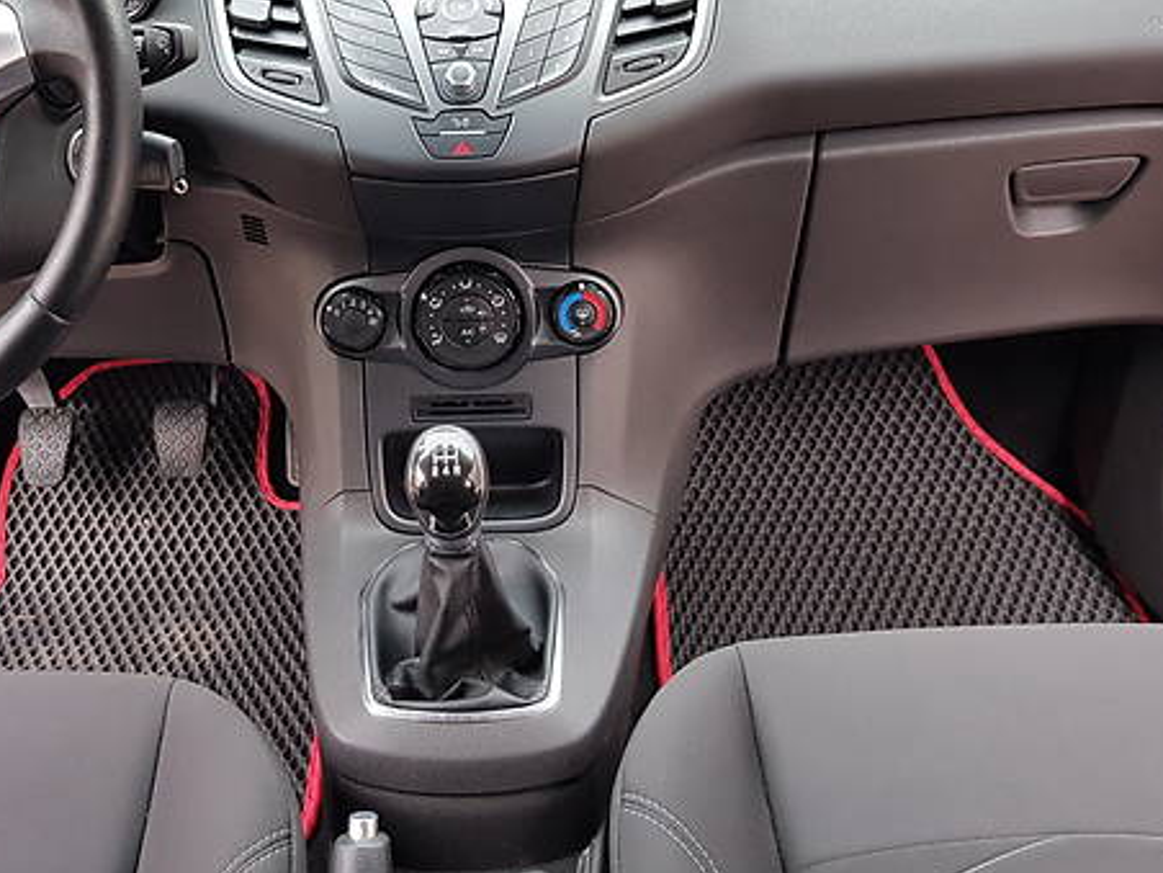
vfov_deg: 31.4
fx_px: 1545
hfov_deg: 41.0
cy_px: 335
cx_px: 461
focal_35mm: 46
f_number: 1.7
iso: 80
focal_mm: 4.2
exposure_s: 1/50
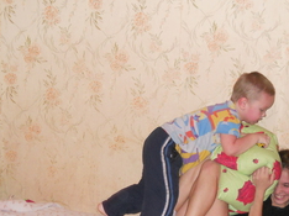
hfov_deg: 24.7
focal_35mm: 79
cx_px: 170
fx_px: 659
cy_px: 156
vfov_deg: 18.5
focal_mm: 6.72
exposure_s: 1/30
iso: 400
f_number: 3.1
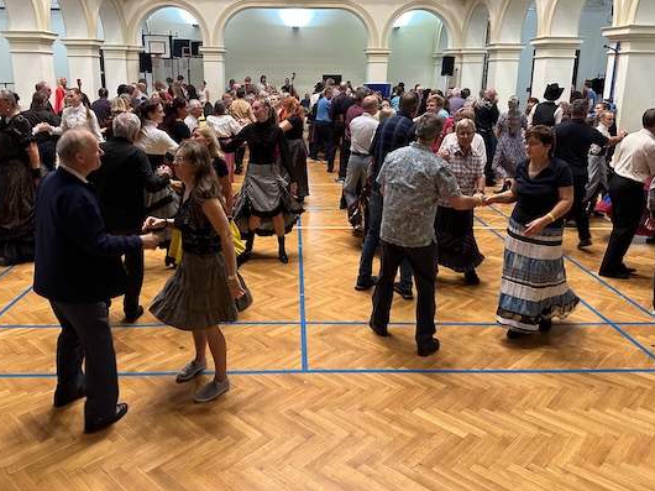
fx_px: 548
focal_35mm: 29
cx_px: 304
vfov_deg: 47.9
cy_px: 197
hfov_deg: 61.6
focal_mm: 6.86
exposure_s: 1/50
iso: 250
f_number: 1.78
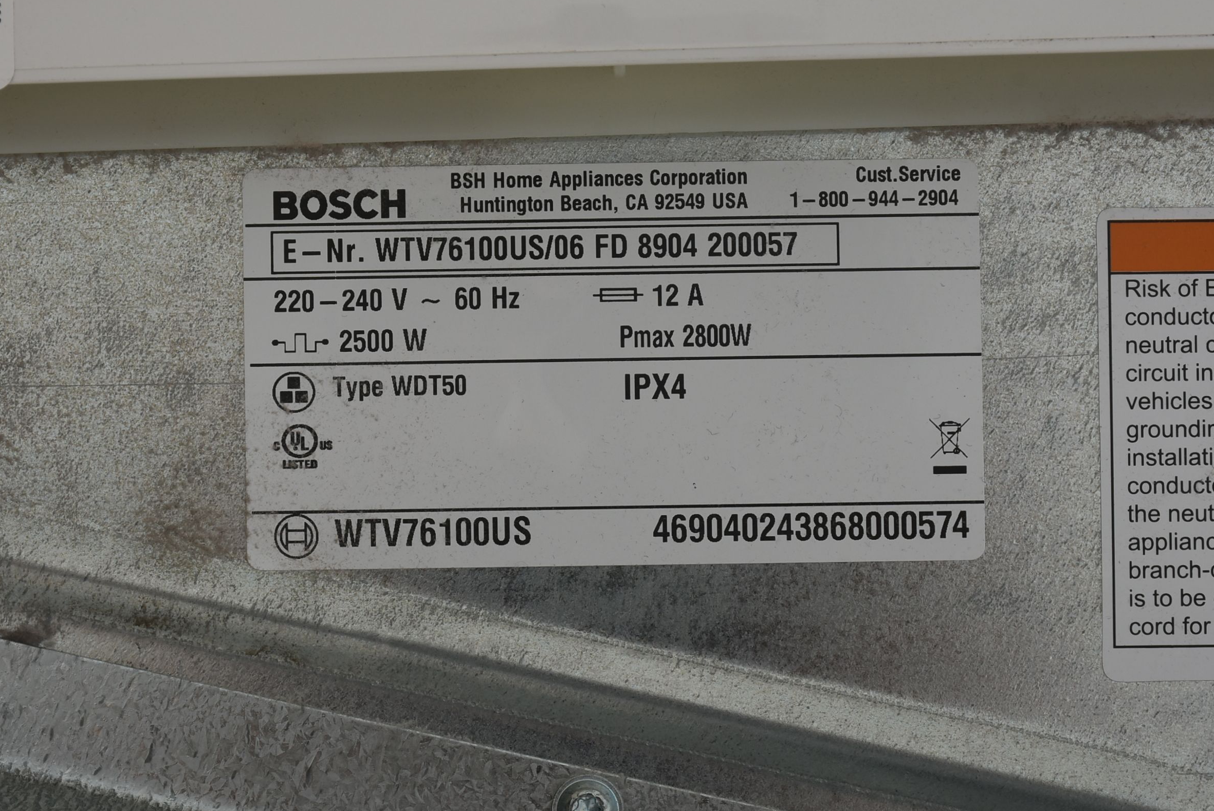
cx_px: 595
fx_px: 3847
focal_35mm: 114
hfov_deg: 17.9
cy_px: 498
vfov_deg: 12.0
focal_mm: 60
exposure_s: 1/200
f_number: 14
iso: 200
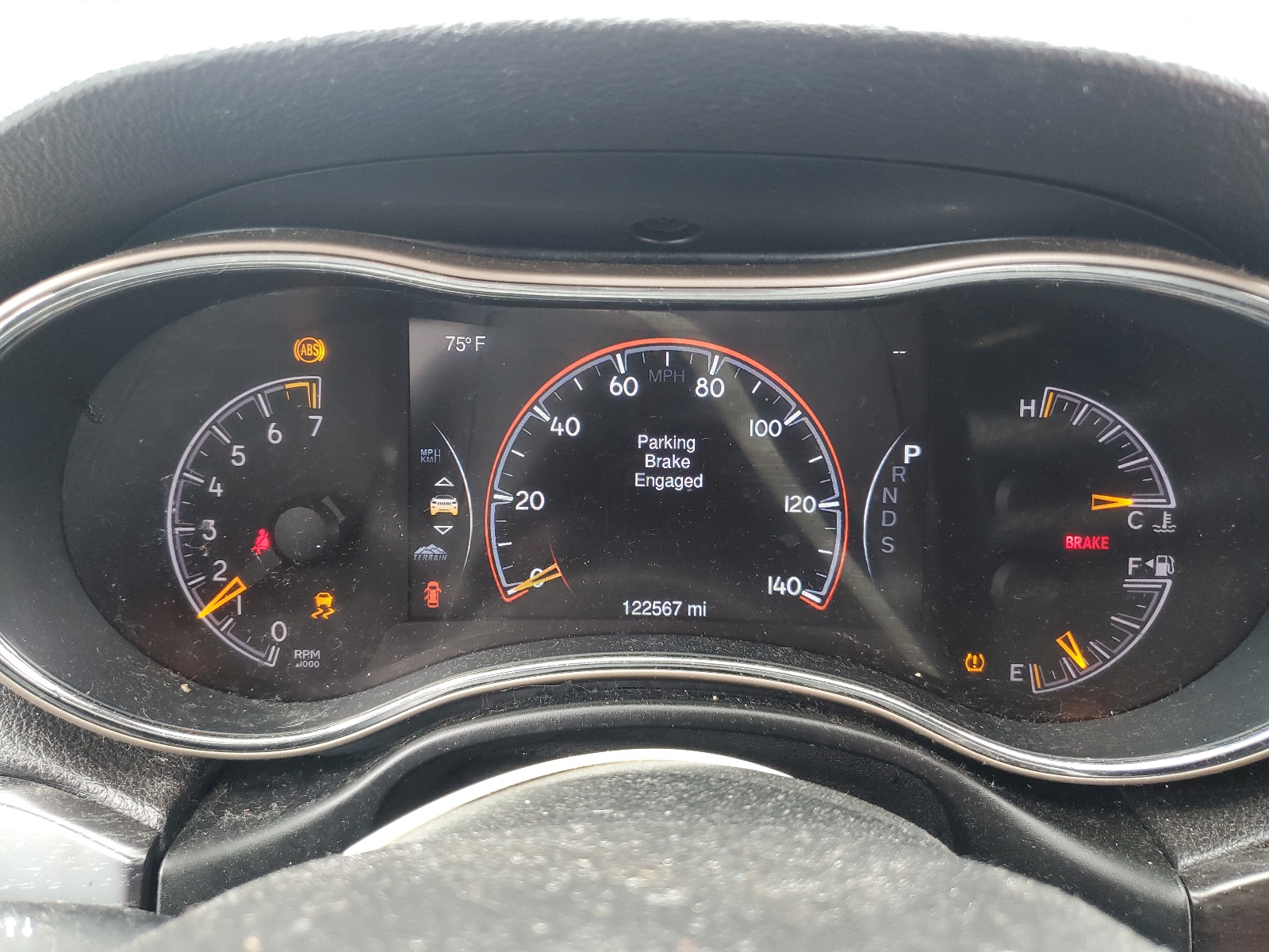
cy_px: 476
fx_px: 953
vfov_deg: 53.1
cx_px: 634
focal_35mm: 26
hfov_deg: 67.3
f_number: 1.5
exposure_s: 1/60.2
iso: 91
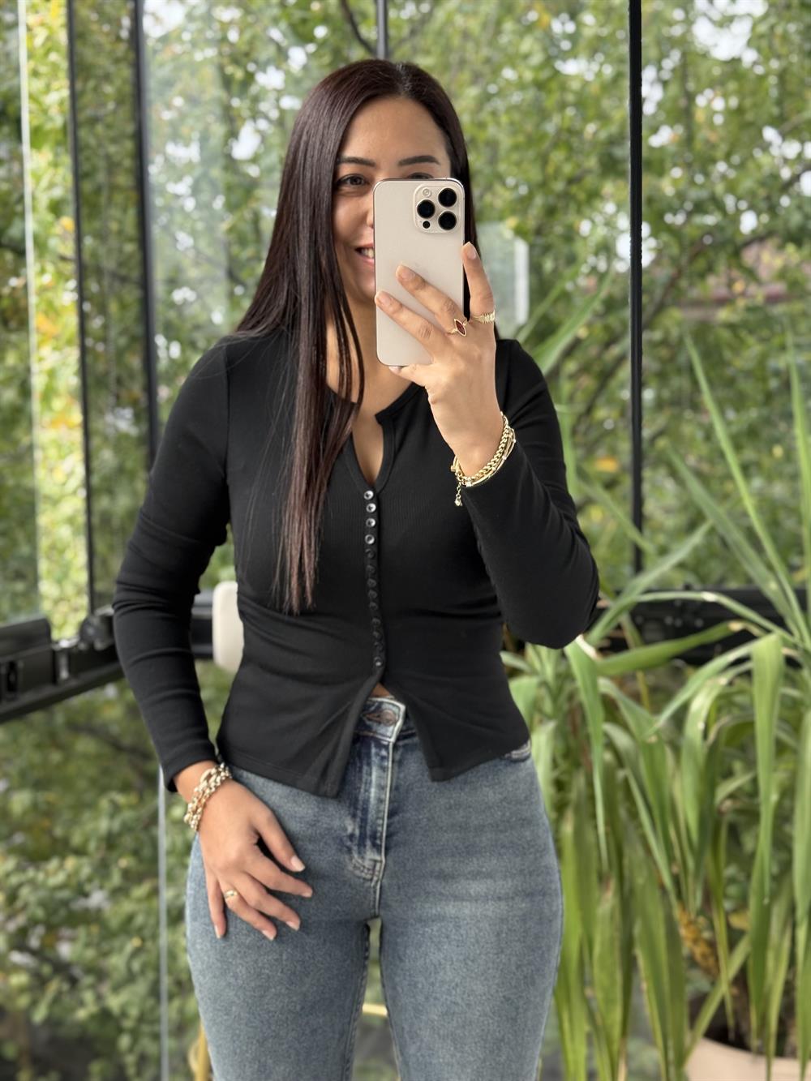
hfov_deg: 30.3
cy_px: 540
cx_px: 406
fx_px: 1499
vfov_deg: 39.7
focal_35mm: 48
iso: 64
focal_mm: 6.76
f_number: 1.78
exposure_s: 1/201
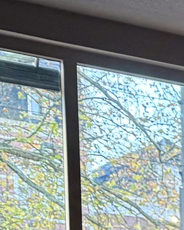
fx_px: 1159
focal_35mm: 170
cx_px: 786
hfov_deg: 6.7
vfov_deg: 10.2
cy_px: 506
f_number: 1.78
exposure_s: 1/100
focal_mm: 6.76
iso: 64
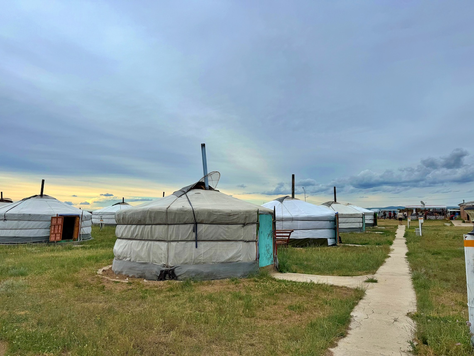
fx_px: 329
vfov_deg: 56.8
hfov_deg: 71.6
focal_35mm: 24
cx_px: 237
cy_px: 178
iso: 80
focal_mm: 6.76
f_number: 1.78
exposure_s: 1/2174
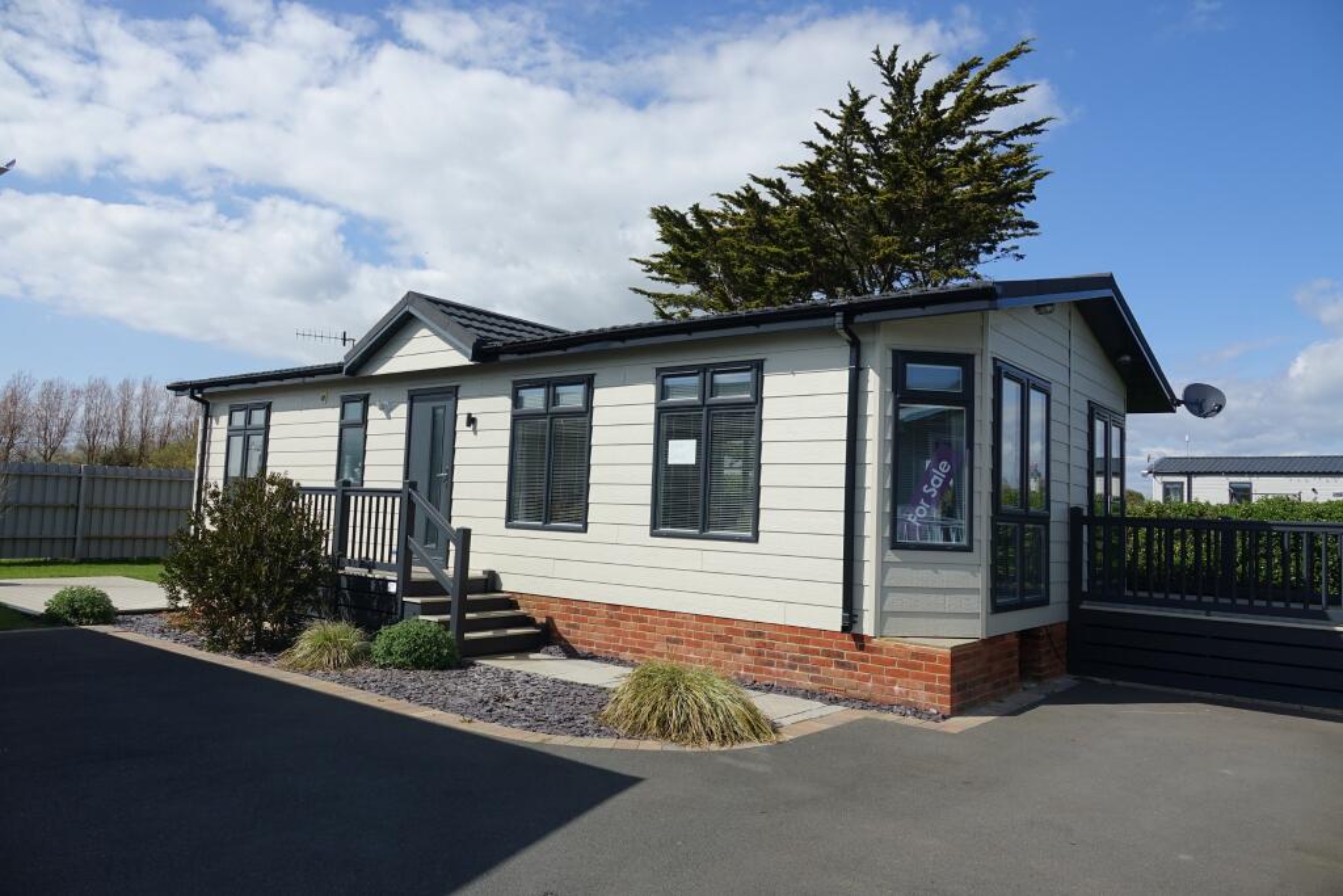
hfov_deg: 73.7
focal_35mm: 24
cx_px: 672
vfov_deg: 53.1
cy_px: 448
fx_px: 895
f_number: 4
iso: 100
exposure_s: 1/1000
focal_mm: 8.8
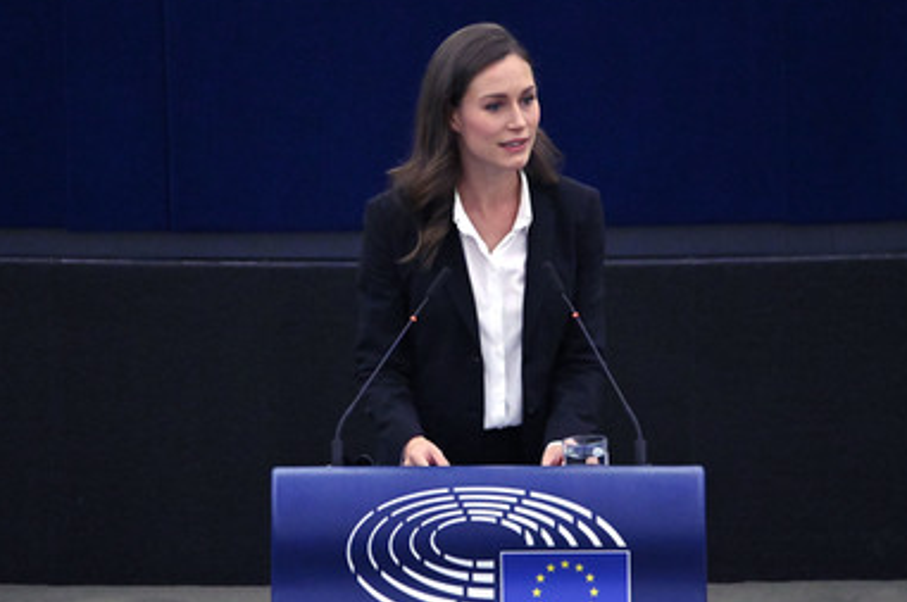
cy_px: 321
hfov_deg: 2.9
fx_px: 17890
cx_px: 489
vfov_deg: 1.9
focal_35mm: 711
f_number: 6.3
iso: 10000
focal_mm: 600
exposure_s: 1/1000
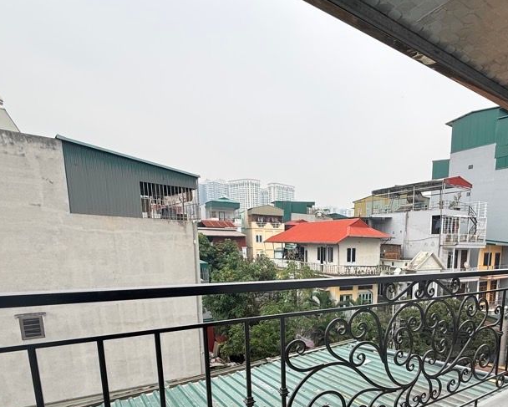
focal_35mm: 23
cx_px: 367
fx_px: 346
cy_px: 305
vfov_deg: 57.8
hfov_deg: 68.9
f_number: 2.2
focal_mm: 2.22
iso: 50
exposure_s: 1/445
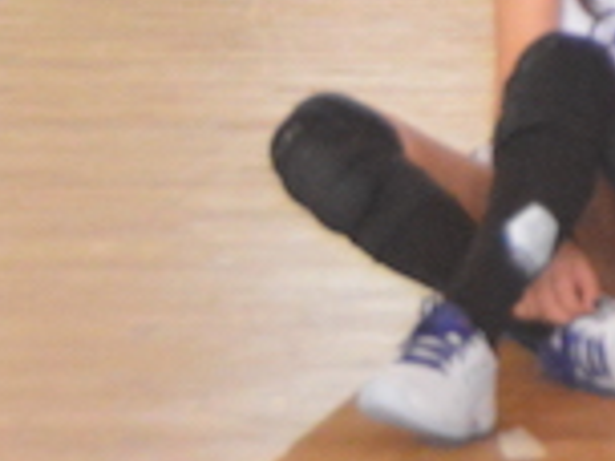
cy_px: -299
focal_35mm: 182
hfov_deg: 9.9
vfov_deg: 7.9
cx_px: 1319
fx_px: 3233
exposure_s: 1/250
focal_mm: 24
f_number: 3.8
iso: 3200
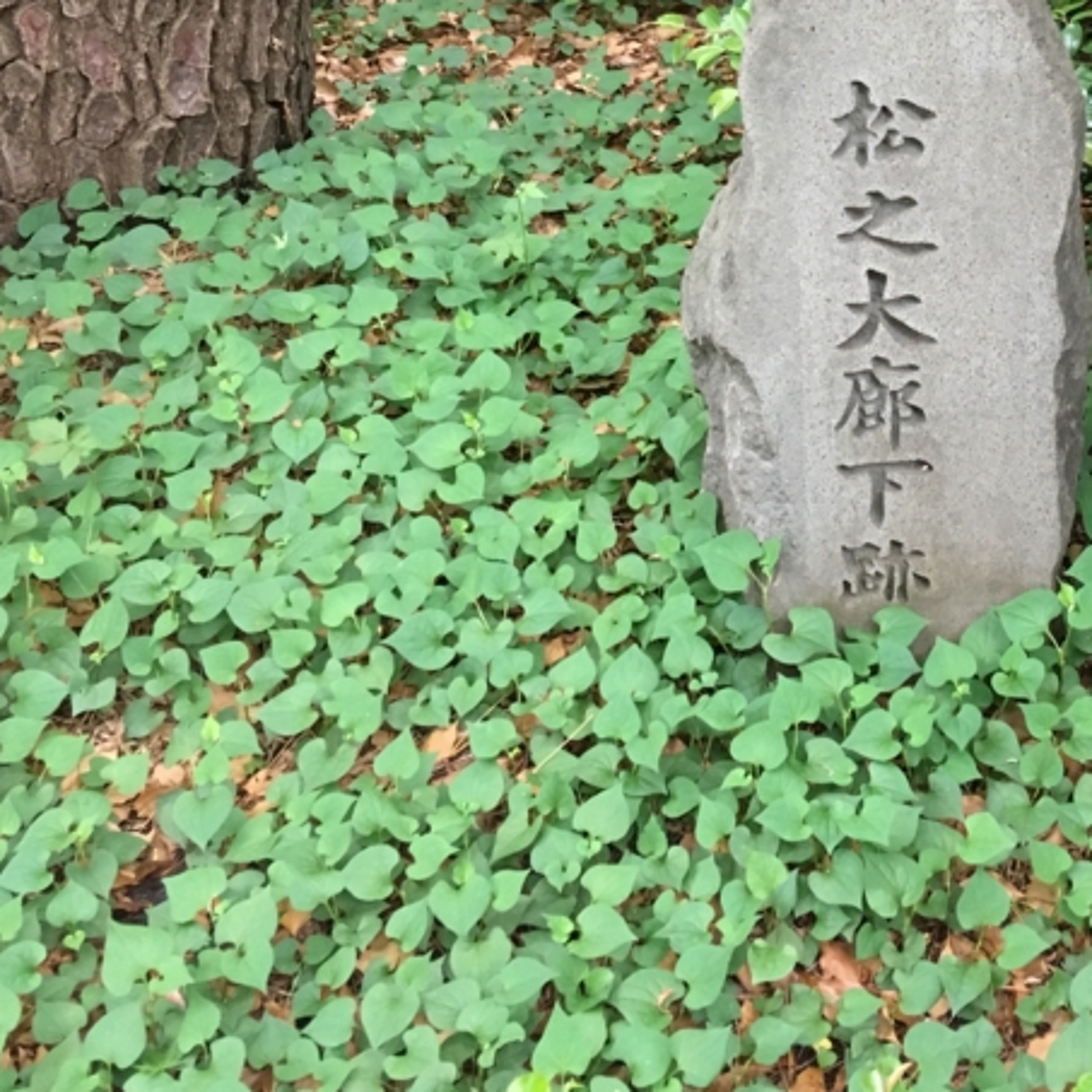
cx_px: 856
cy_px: 130
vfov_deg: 28.5
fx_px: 2070
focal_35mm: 58
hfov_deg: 29.0
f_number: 2.2
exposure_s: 1/30
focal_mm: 4.15
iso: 125
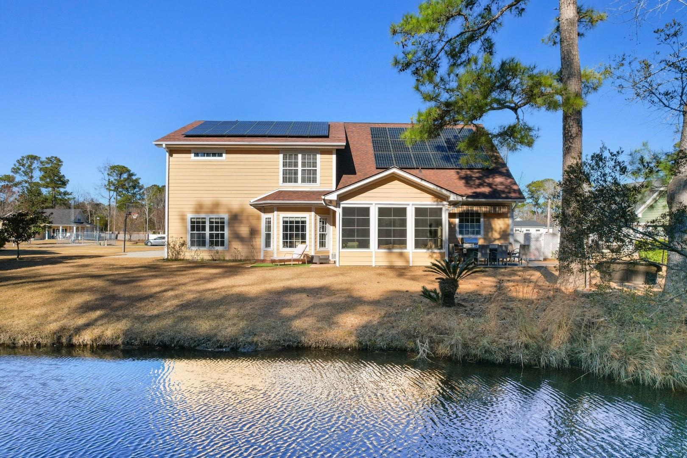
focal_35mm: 22
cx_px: 344
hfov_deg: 78.6
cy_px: 229
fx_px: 420
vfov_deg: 57.2
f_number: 2.8
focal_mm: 8.38
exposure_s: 1/640
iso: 100
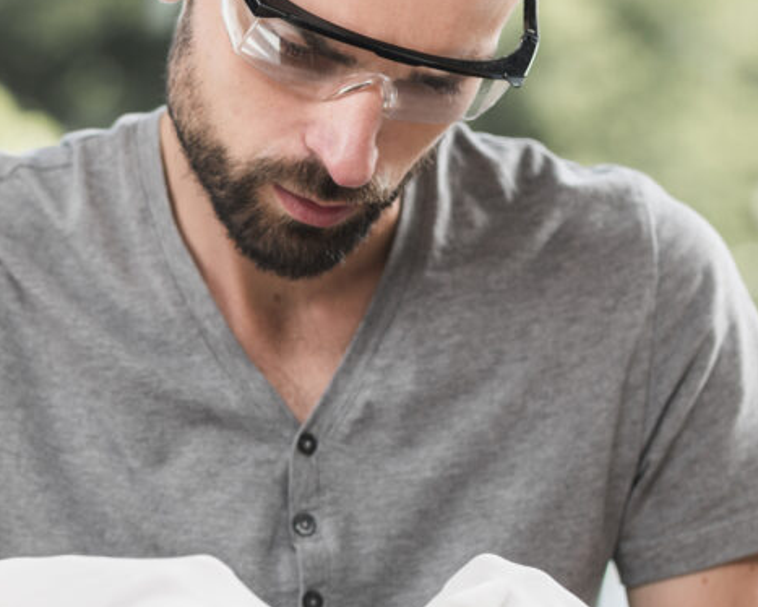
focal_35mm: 216
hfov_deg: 8.9
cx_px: 307
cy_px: 272
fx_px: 4848
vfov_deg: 7.2
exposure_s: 1/160
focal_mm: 105
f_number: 4
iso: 100
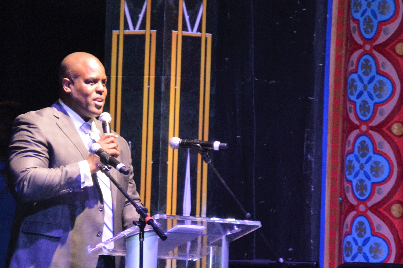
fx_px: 3355
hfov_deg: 6.9
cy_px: 134
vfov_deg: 4.6
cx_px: 202
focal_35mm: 300
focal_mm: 200
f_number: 5.6
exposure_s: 1/60
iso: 2000
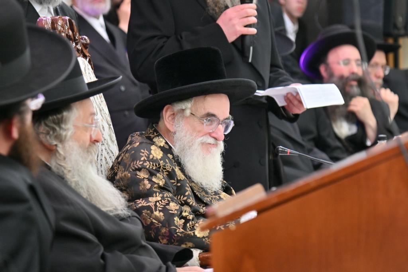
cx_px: 204
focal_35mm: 180
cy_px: 136
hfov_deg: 11.4
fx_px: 2039
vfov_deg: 7.6
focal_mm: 120
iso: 400
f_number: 4
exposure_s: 1/160
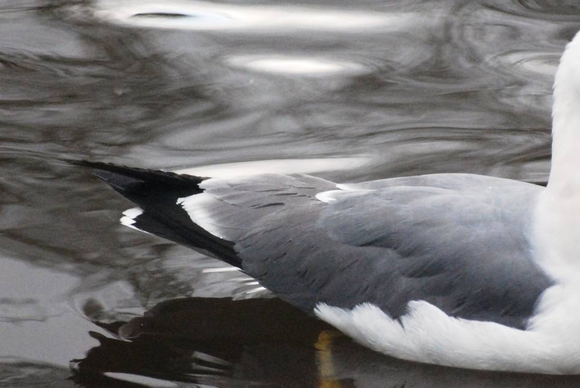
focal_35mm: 680
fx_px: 10969
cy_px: 160
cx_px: 425
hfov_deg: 3.0
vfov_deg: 2.0
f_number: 5.6
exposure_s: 1/1250
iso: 1600
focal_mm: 270
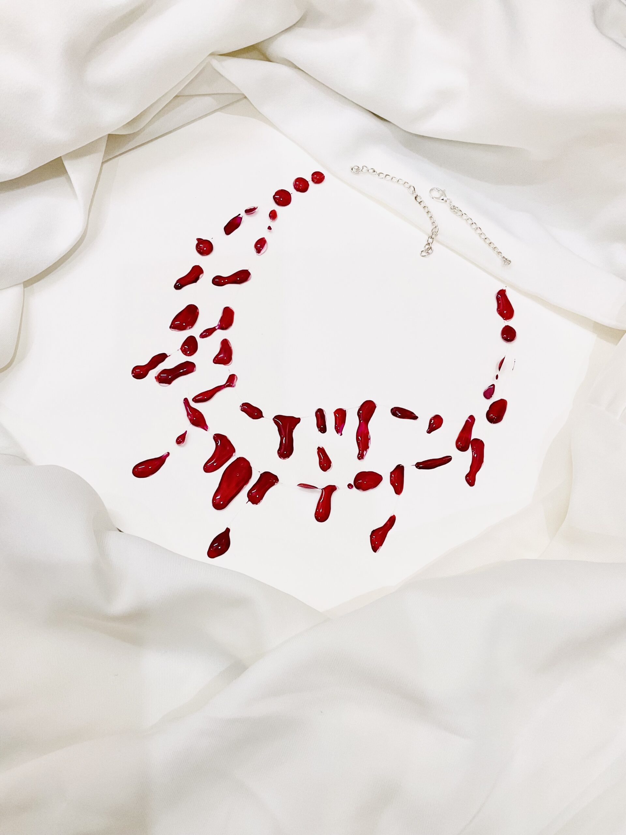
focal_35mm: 29
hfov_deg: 48.2
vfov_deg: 61.7
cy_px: 418
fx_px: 699
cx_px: 313
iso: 64
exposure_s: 1/50
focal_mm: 3
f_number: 1.8
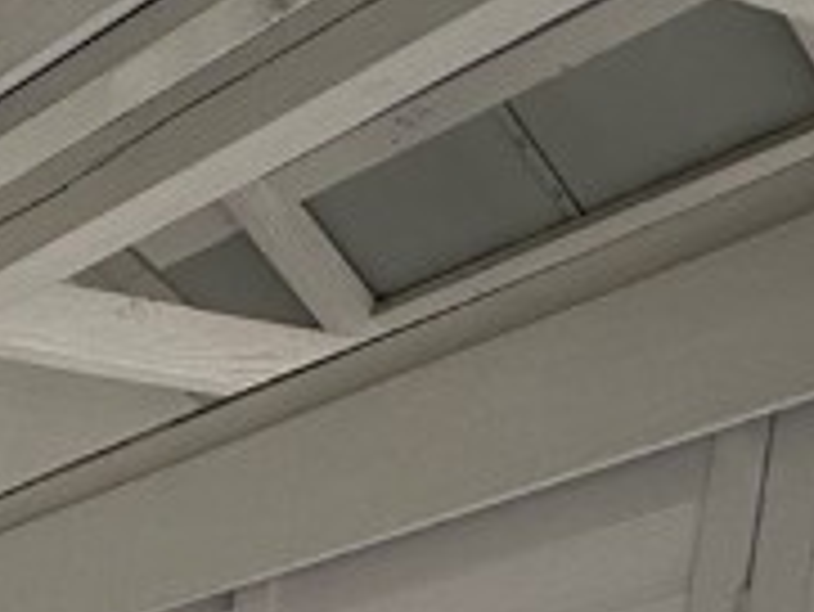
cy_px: 1548
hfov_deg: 15.6
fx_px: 1859
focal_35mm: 79
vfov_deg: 13.1
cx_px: -1048
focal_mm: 2.22
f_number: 2.2
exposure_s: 1/252
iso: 50
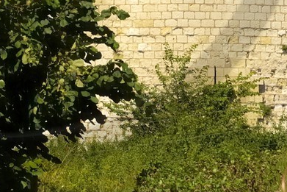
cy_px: -132
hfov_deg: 10.7
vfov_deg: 7.1
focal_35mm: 190
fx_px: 1516
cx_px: 1
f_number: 11
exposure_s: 1/160
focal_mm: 31
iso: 100
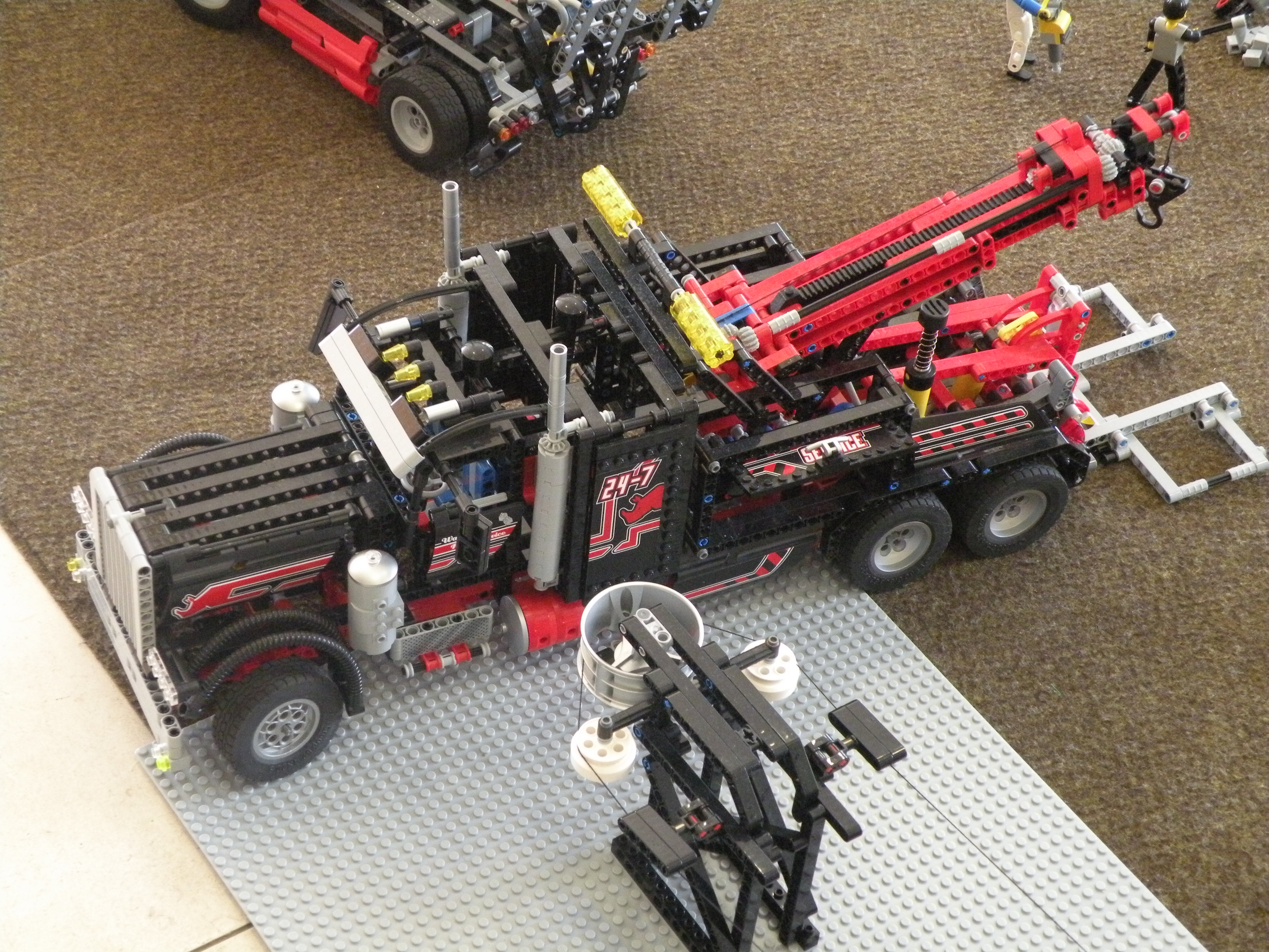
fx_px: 2786
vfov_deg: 19.4
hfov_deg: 25.7
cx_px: 634
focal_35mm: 76
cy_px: 476
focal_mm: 13.4
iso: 400
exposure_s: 1/20.6
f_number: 4
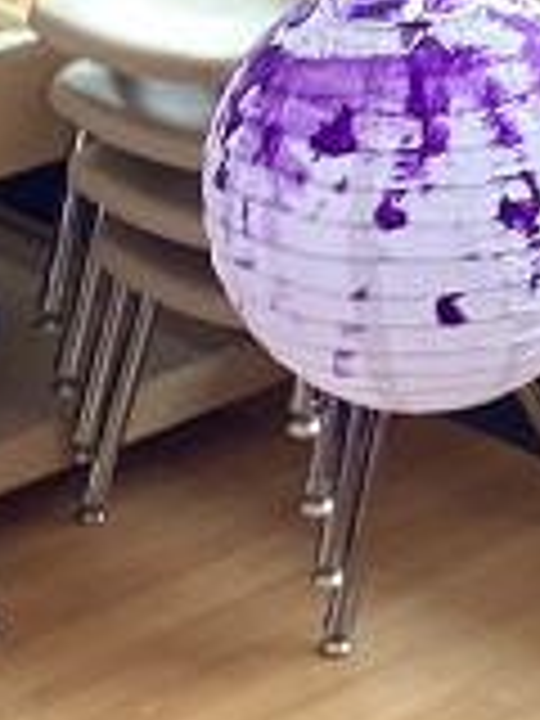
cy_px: 873
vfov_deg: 14.8
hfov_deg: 11.3
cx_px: 603
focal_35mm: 129
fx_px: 2683
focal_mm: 3.3
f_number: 2.4
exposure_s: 1/50
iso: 64
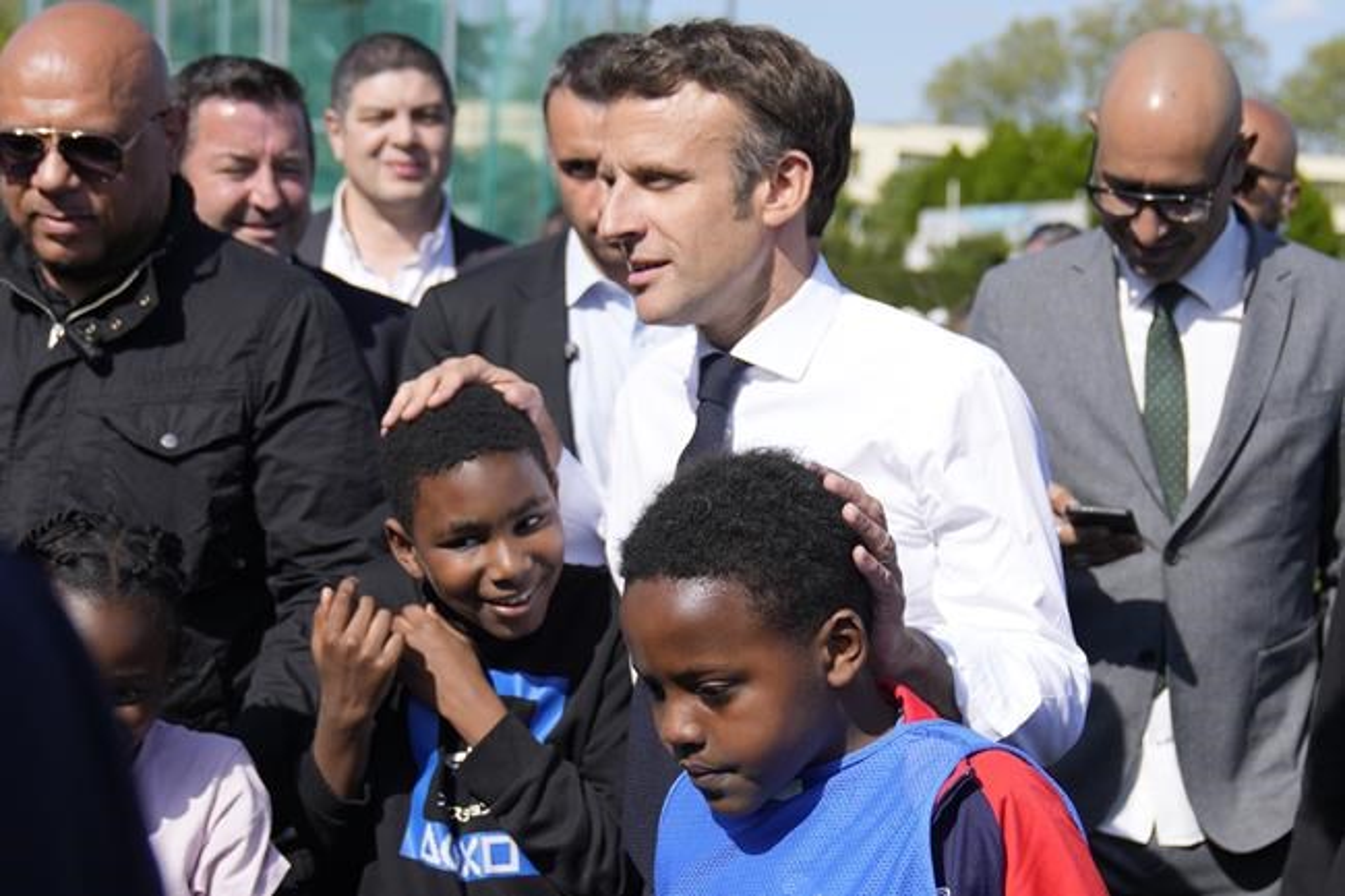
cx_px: 672
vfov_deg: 42.3
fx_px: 1158
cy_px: 448
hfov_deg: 60.3
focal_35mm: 31
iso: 100
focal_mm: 31
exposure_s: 1/1600
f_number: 2.8
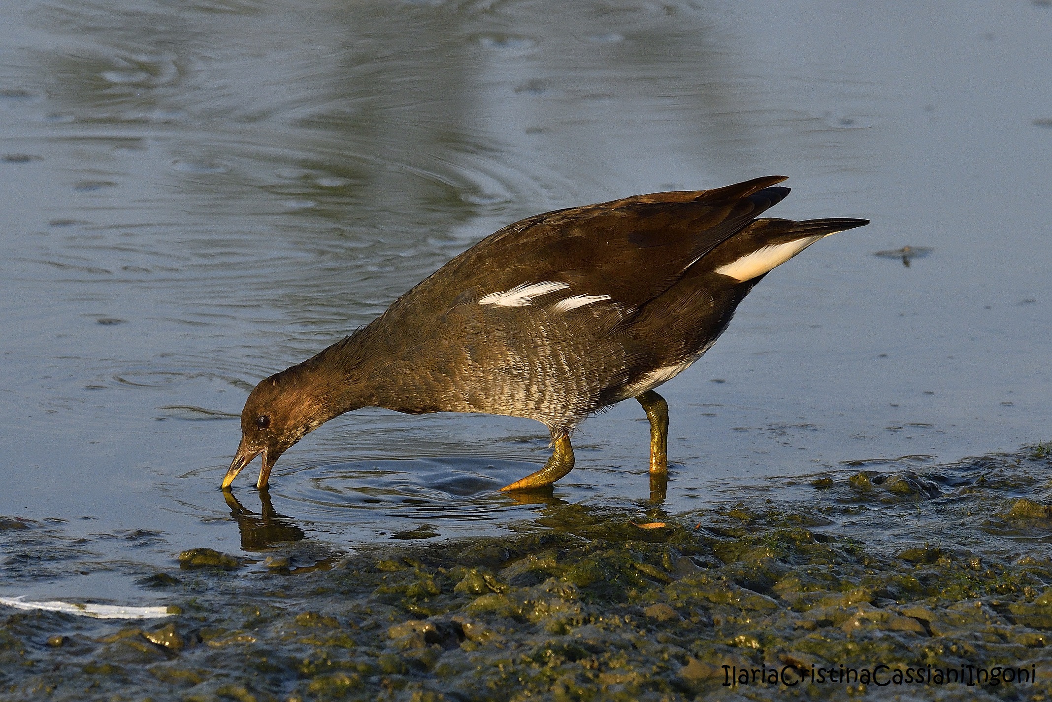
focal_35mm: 800
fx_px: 23376
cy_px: 351
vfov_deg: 1.7
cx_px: 526
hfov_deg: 2.6
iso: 900
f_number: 8
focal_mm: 400
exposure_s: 1/1000
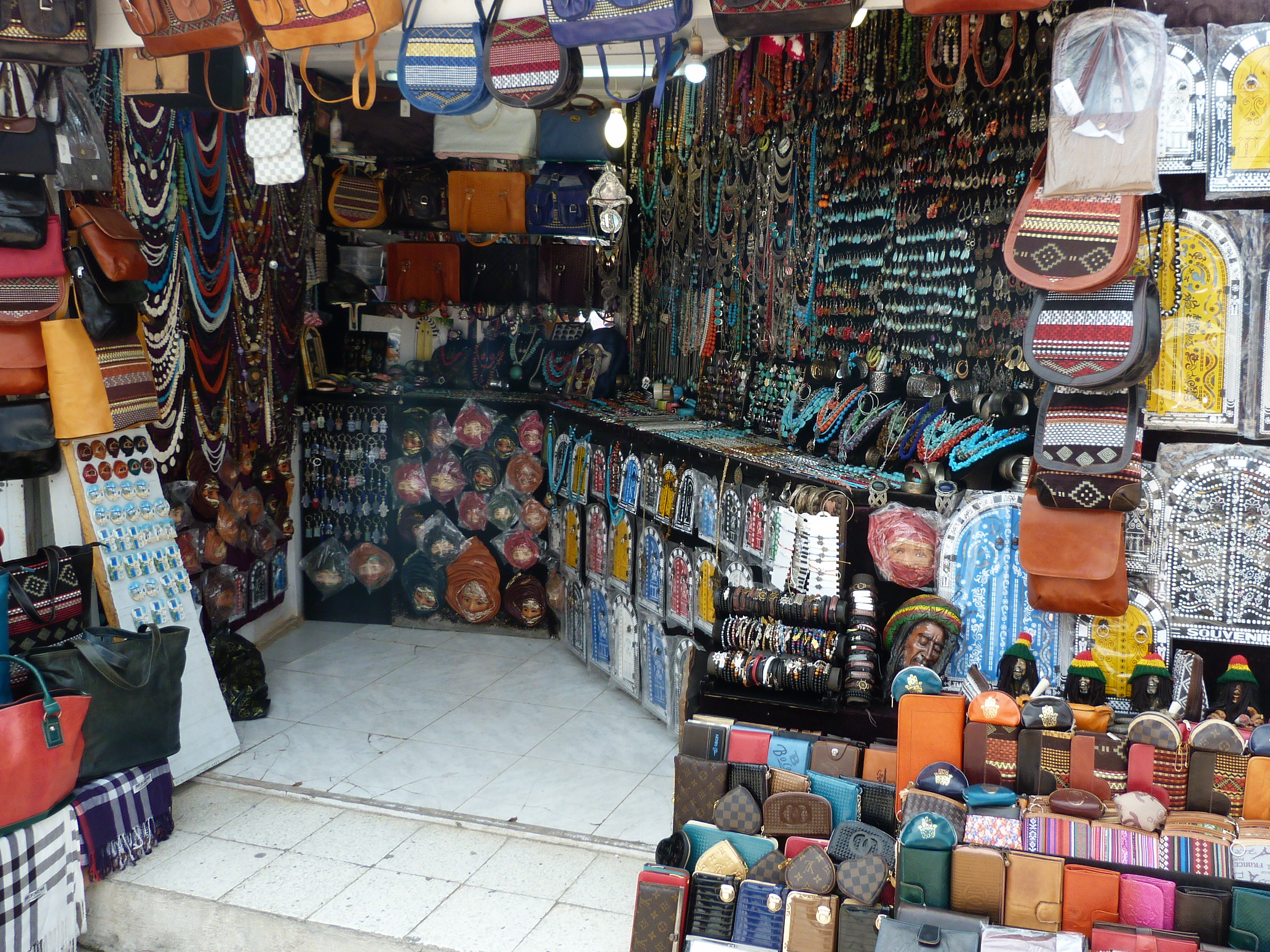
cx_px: 751
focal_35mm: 31
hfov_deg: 58.0
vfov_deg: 45.3
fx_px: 1137
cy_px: 413
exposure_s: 1/125
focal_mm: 4.5
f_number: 4
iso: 80
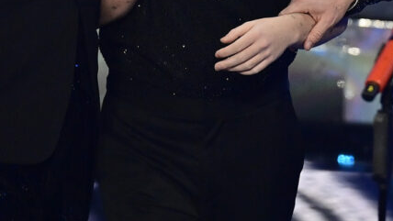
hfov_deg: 2.9
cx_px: 323
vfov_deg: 1.6
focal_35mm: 752
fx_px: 7838
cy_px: -52
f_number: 4
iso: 4000
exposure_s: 1/500
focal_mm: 300
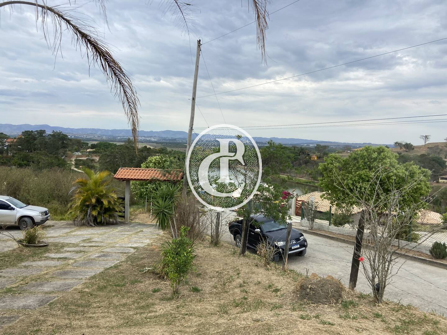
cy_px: 168
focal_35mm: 26
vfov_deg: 53.1
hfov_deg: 67.3
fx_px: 336
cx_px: 224
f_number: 1.8
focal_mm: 4.25
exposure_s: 1/1193
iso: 32
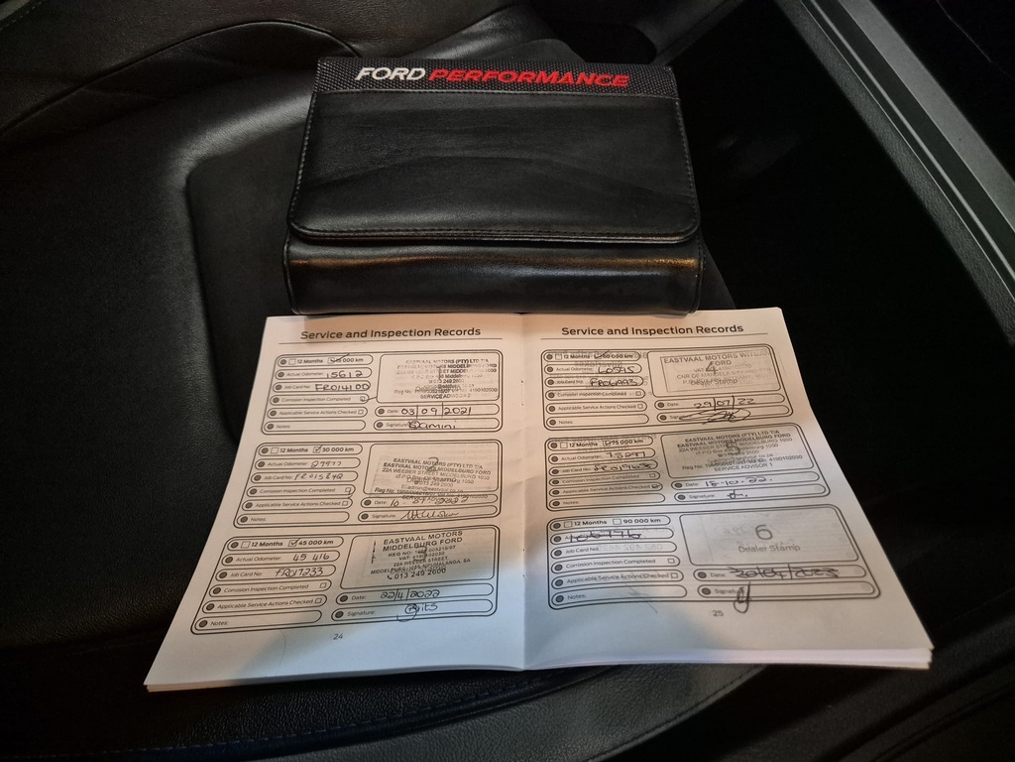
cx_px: 508
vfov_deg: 58.9
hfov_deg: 73.9
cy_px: 381
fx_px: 674
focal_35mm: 23
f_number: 1.8
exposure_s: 1/100
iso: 1600
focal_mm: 5.4
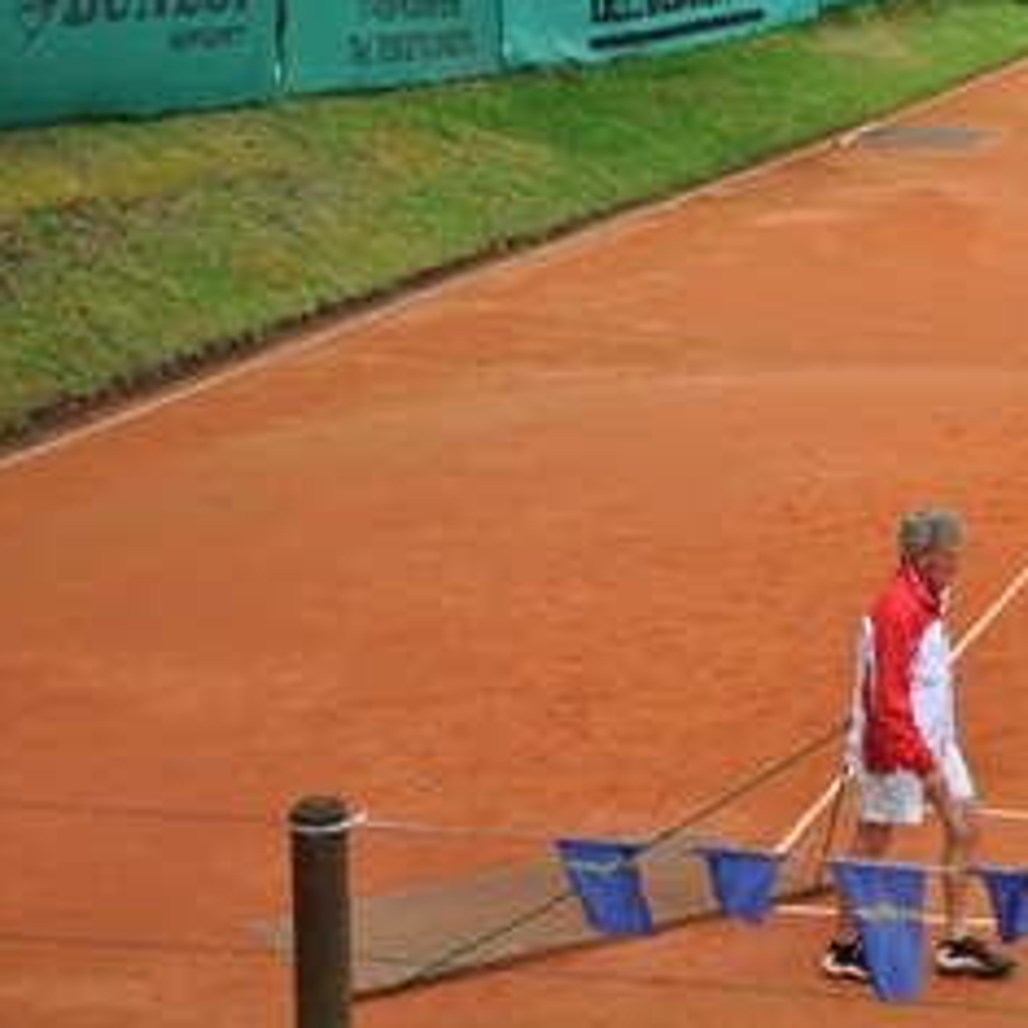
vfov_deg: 17.1
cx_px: 932
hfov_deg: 16.8
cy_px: 499
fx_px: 3427
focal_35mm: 102
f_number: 8
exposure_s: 1/250
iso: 200
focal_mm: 42
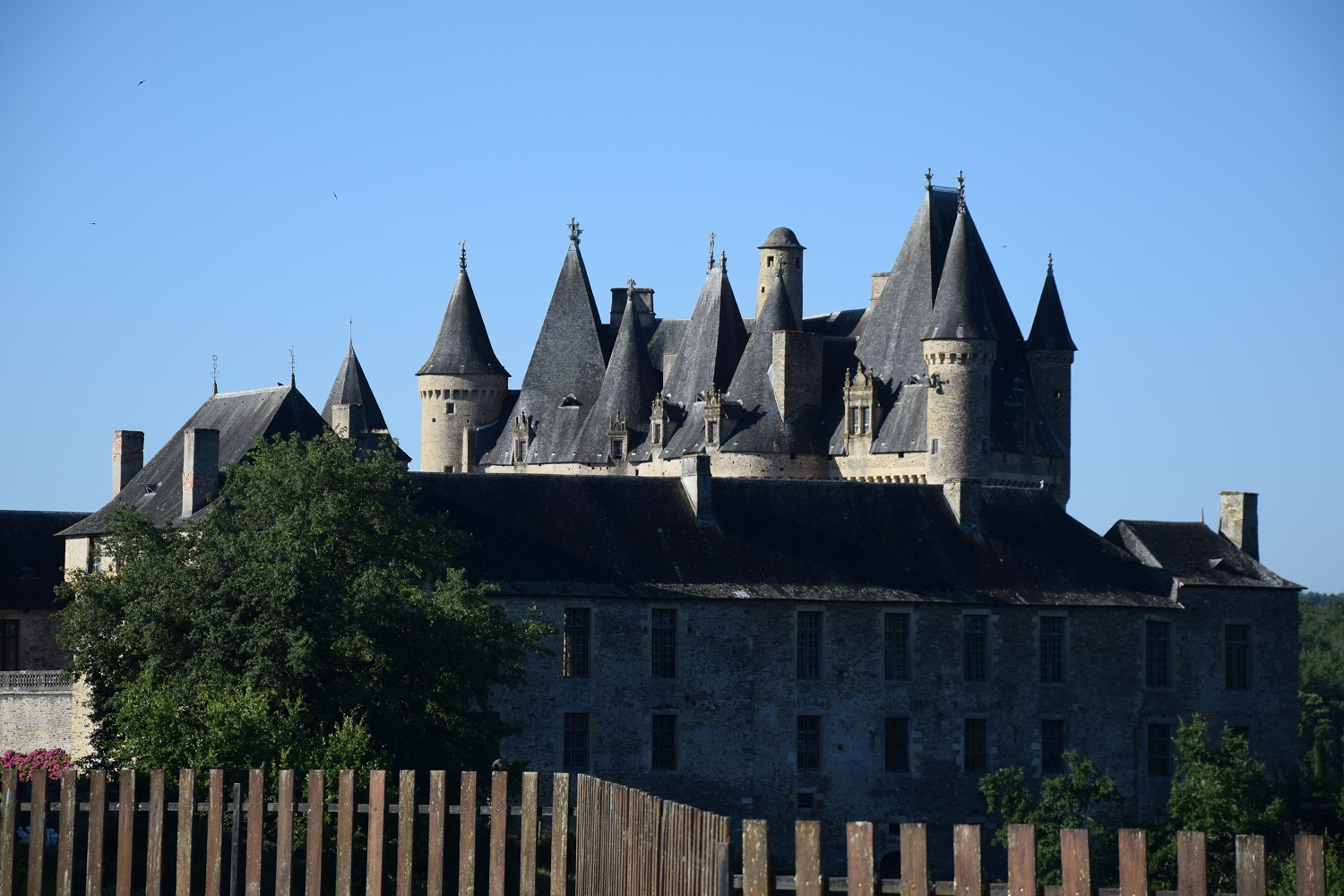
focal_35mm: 135
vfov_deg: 10.2
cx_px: 672
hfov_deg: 15.2
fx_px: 5040
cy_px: 448
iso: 200
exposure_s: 1/640
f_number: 6.3
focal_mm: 90
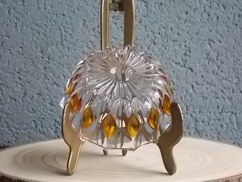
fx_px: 790
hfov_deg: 17.4
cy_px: 91
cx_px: 121
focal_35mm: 113
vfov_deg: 13.1
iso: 720
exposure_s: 1/250
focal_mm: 20.1
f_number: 6
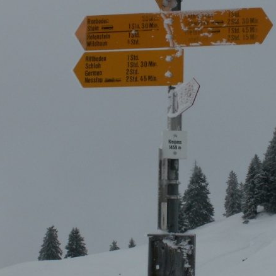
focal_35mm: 91
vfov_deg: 19.1
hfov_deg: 19.0
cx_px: 200
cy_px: 126
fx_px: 821
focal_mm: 7.24
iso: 50
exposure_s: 1/160
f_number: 8
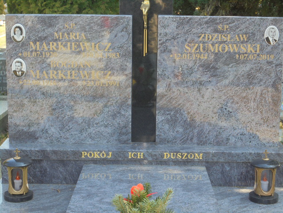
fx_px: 597
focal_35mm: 73
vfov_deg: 20.2
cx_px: 142
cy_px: 106
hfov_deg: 26.7
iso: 100
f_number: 6.1
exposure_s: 1/40
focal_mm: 13.1
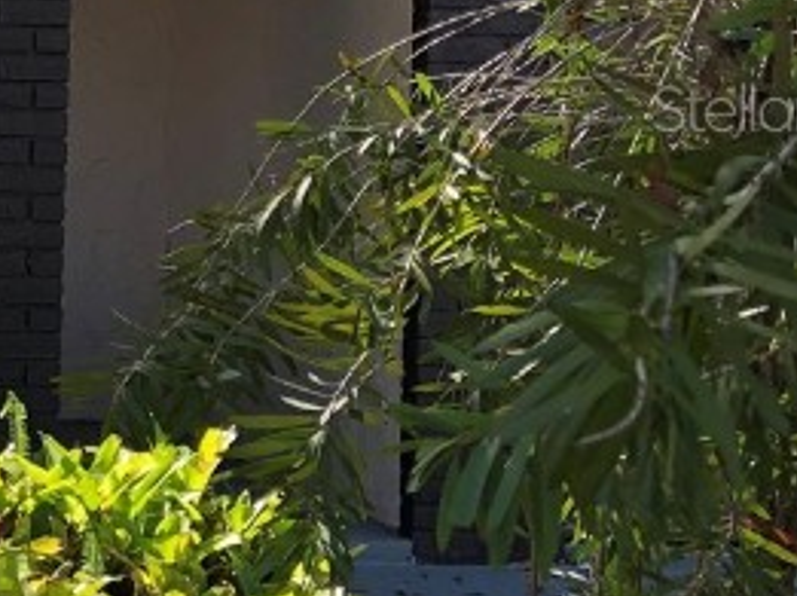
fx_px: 2529
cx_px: -623
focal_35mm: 110
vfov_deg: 13.4
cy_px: 107
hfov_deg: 15.5
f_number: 1.8
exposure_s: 1/436
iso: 20
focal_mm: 3.99
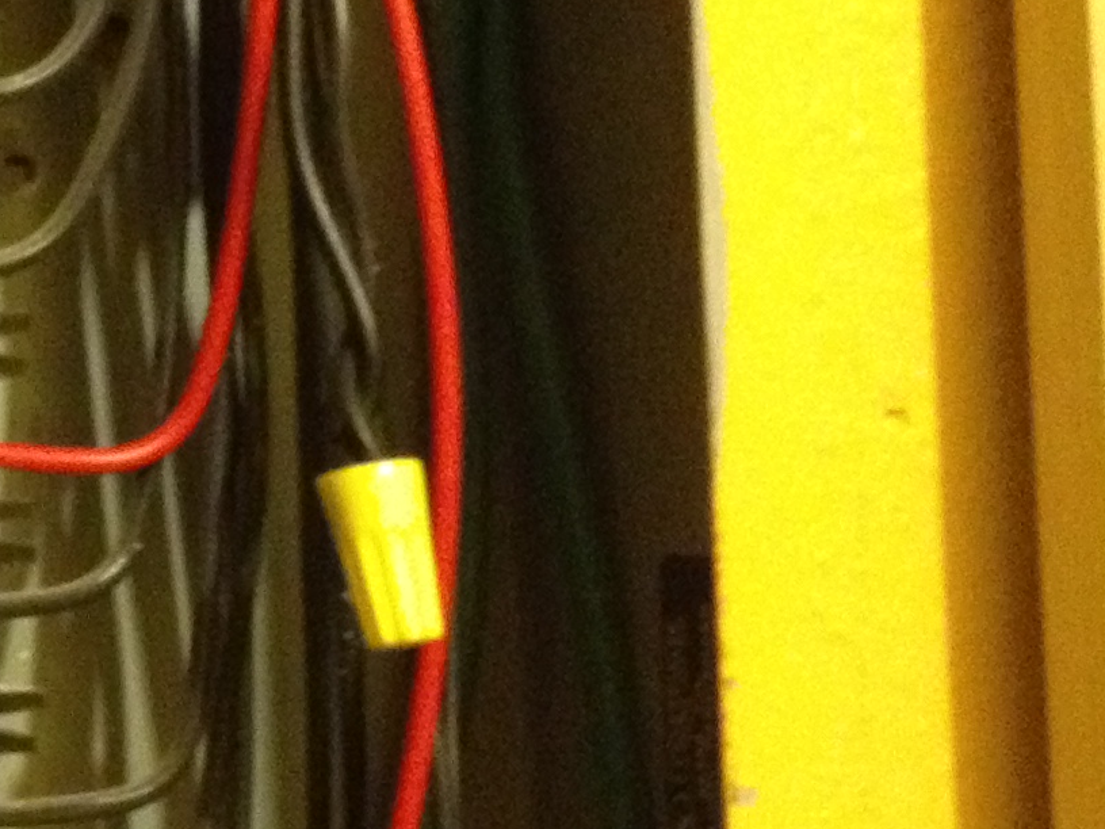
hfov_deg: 13.2
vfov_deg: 10.6
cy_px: 295
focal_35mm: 140
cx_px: -615
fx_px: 4469
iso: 400
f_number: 2.4
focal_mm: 4.28
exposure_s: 1/15
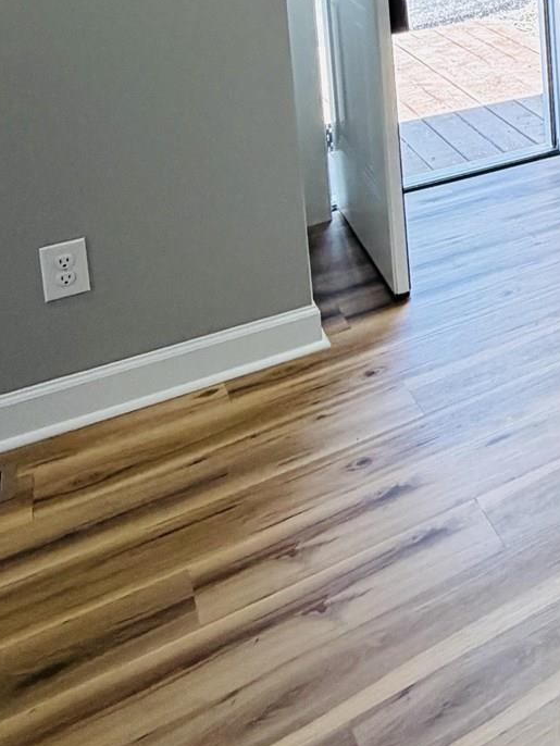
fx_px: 1013
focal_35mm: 47
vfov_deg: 34.0
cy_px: -110
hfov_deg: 23.6
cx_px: 870
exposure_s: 1/120
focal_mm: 2.22
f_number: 2.2
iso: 200
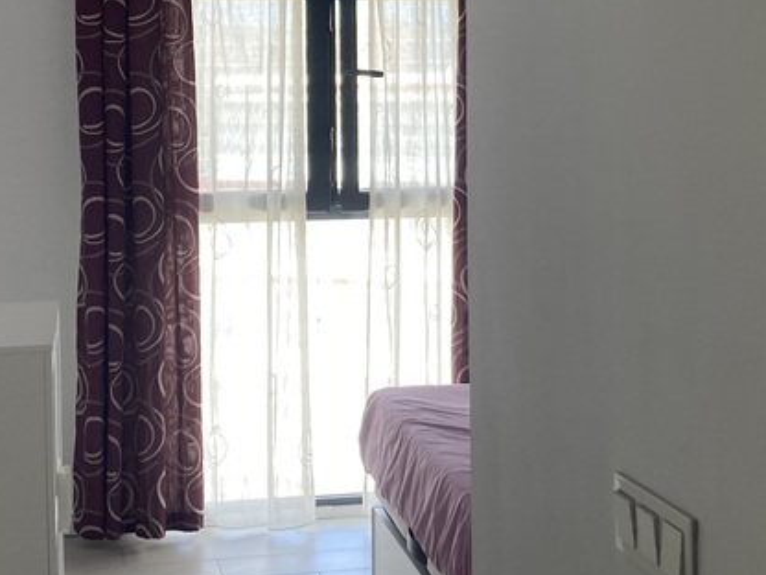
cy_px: 157
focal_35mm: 69
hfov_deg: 28.1
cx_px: 418
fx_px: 1527
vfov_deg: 21.2
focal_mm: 3.99
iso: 64
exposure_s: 1/121
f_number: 1.8
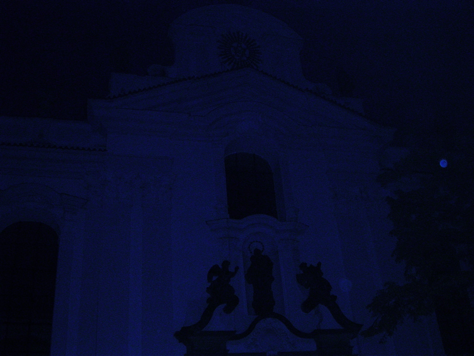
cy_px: 178
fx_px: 520
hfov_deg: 49.0
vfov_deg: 37.7
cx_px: 237
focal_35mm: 38
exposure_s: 1/60.1
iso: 400
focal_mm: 5.8
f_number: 2.8
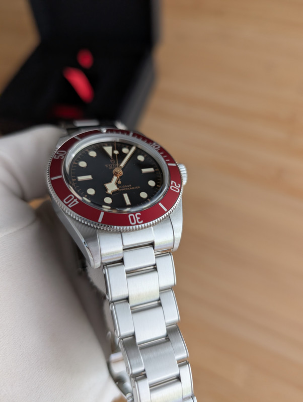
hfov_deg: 56.9
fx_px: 280
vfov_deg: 71.5
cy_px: 201
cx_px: 152
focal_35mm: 24
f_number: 1.68
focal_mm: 6.9
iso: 116
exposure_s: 1/94.9
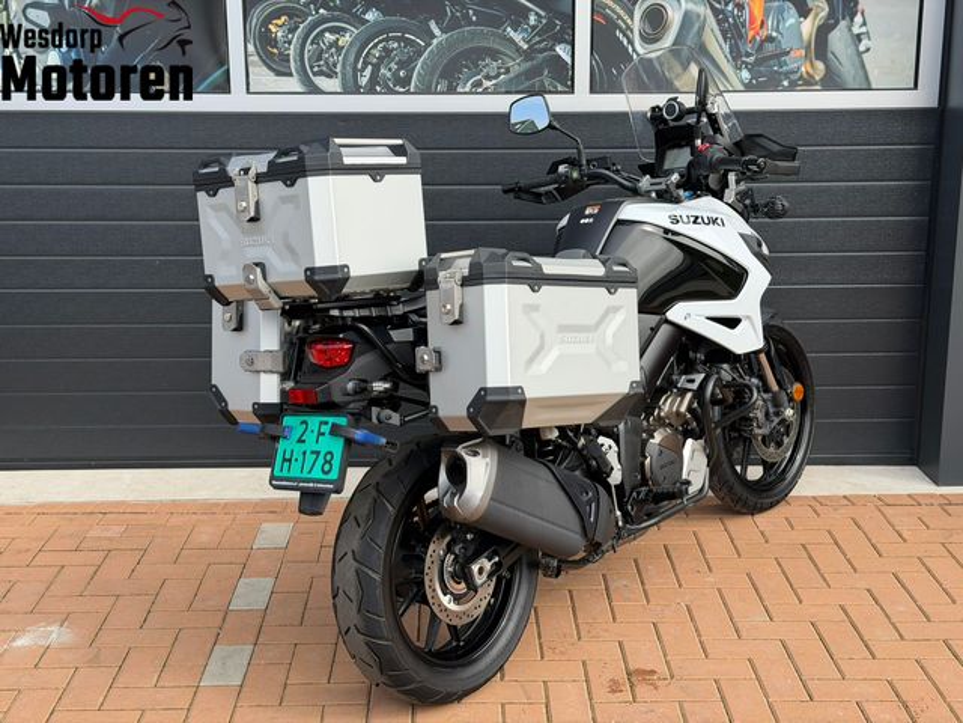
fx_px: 1335
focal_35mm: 48
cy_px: 362
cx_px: 482
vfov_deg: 30.3
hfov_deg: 39.7
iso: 64
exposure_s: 1/2146
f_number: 1.78
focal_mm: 6.76
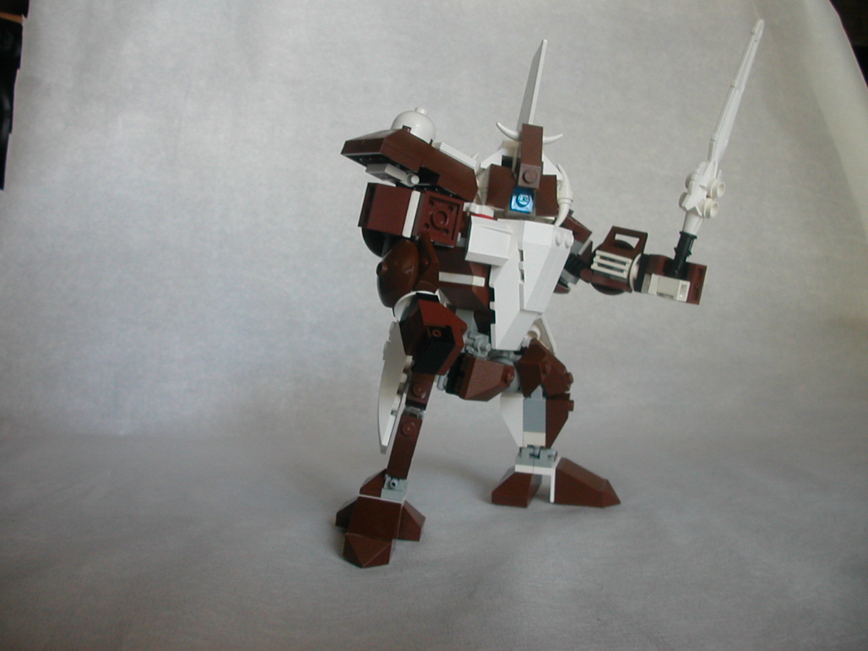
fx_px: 928
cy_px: 326
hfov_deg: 50.1
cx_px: 434
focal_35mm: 37
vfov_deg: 38.7
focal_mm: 5.6
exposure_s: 1/8
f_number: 2.7
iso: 100
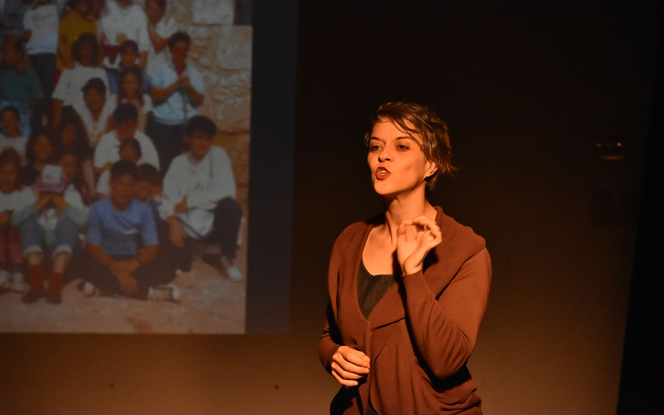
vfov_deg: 8.7
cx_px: 334
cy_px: 220
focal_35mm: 151
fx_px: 2732
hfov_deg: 13.9
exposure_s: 1/125
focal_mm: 98
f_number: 4.5
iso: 2500
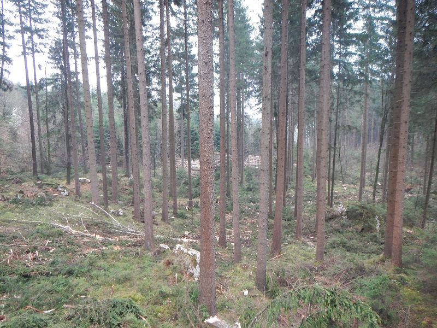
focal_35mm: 28
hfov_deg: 63.4
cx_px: 218
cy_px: 164
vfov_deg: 49.7
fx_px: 353
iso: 400
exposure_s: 1/30
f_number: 3.9
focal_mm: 5
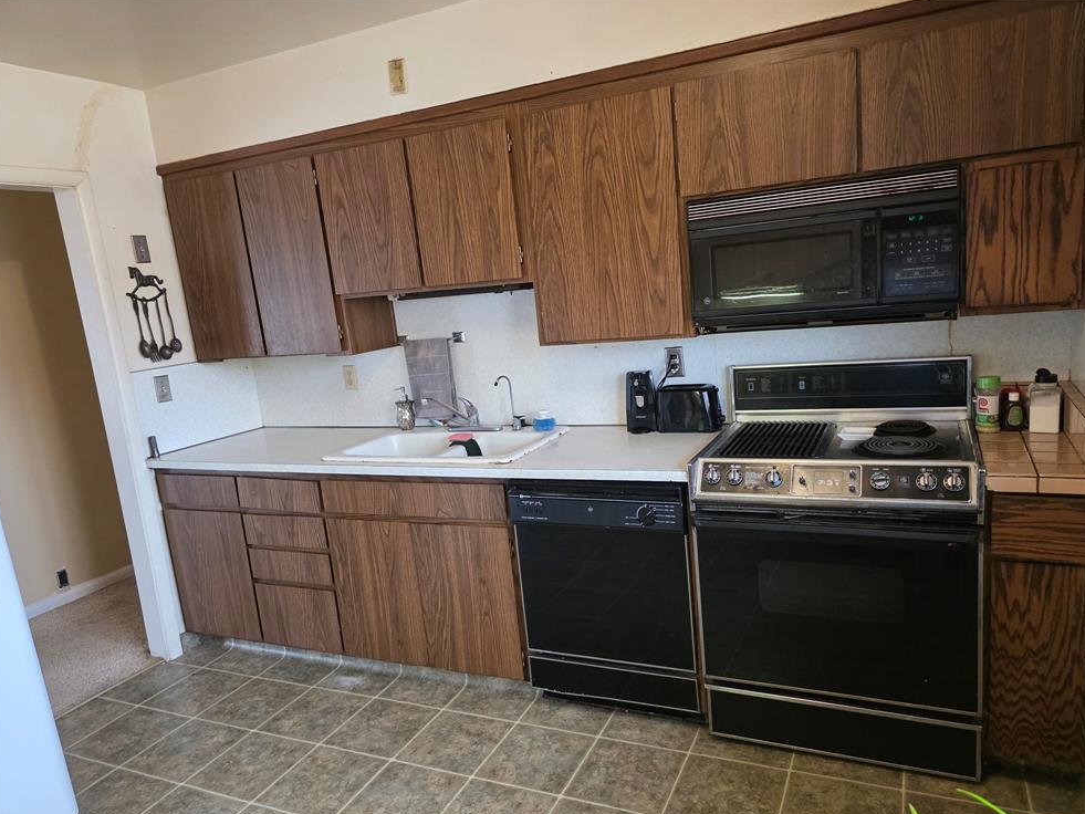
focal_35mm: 24
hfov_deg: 71.6
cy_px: 419
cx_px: 559
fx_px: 752
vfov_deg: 56.8
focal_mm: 6.3
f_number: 1.7
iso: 1000
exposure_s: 1/120
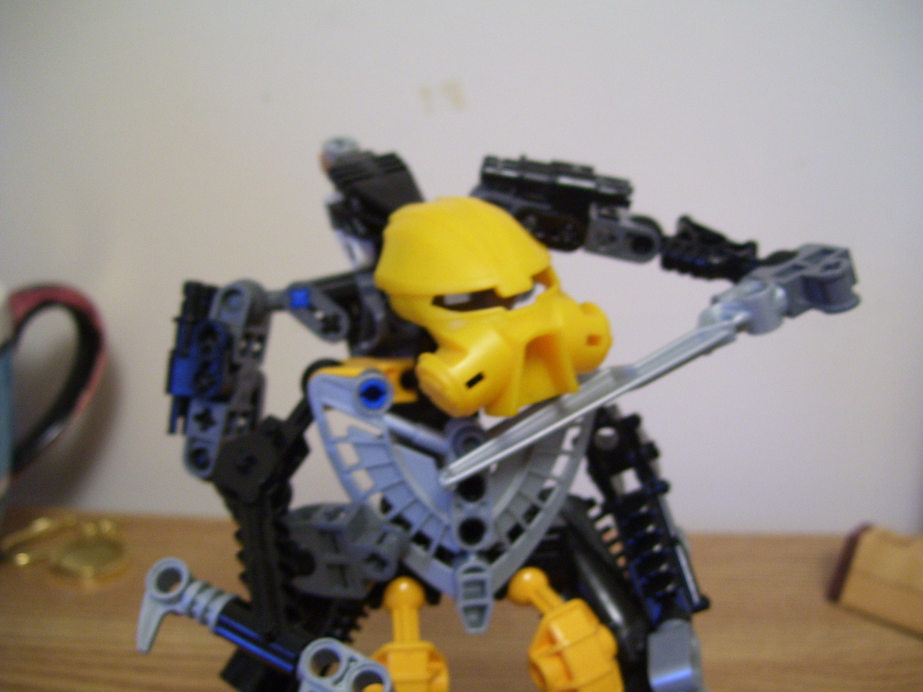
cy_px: 346
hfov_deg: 50.1
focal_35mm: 37
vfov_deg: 38.7
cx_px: 462
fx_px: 987
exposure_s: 1/8
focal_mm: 6
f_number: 2.7
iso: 160
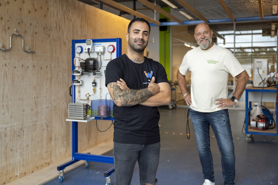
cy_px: 92
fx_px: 293
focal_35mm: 38
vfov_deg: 35.1
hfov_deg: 50.7
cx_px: 139
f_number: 2.8
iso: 320
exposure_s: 1/100
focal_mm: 38
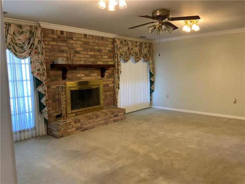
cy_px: 92
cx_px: 122
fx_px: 205
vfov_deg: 48.2
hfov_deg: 61.7
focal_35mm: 29
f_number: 1.8
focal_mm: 3
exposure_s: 1/60
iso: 125
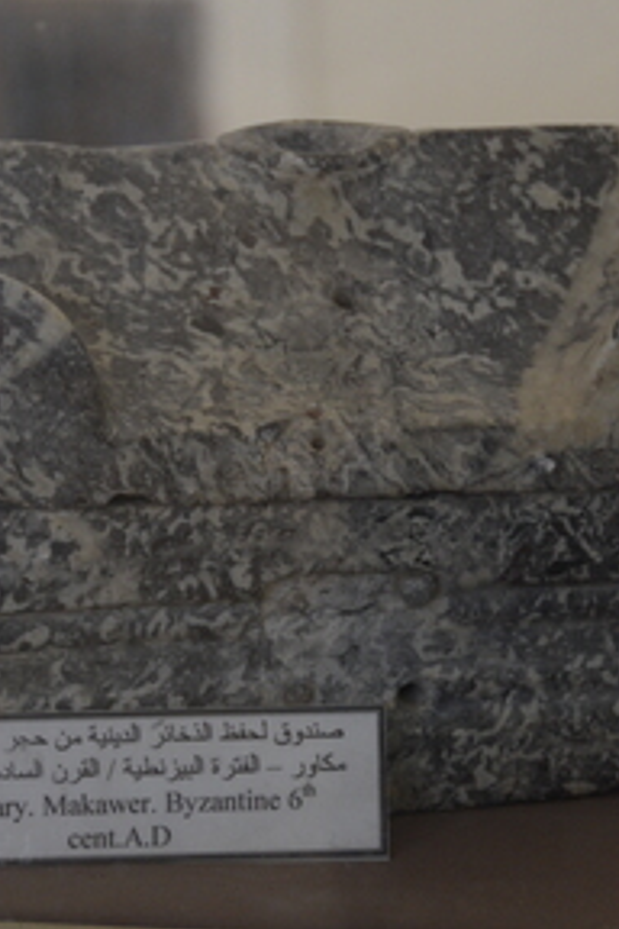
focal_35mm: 149
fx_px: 3837
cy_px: 463
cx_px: 339
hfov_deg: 9.2
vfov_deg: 13.8
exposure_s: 1/125
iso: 1250
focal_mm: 65
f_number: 5
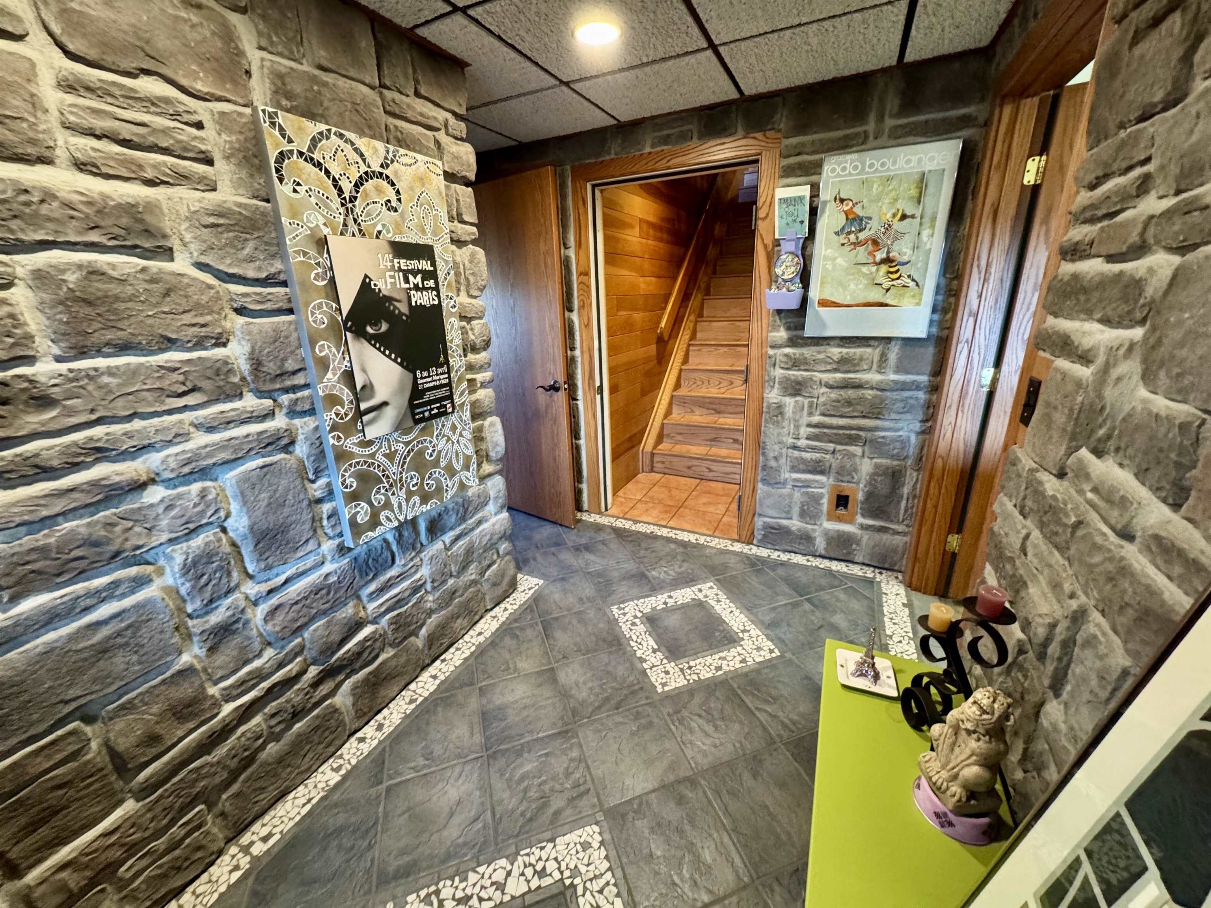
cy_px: 454
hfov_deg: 102.1
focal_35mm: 14
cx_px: 606
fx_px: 490
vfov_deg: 85.7
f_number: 2.2
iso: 400
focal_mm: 2.22
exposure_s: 1/60
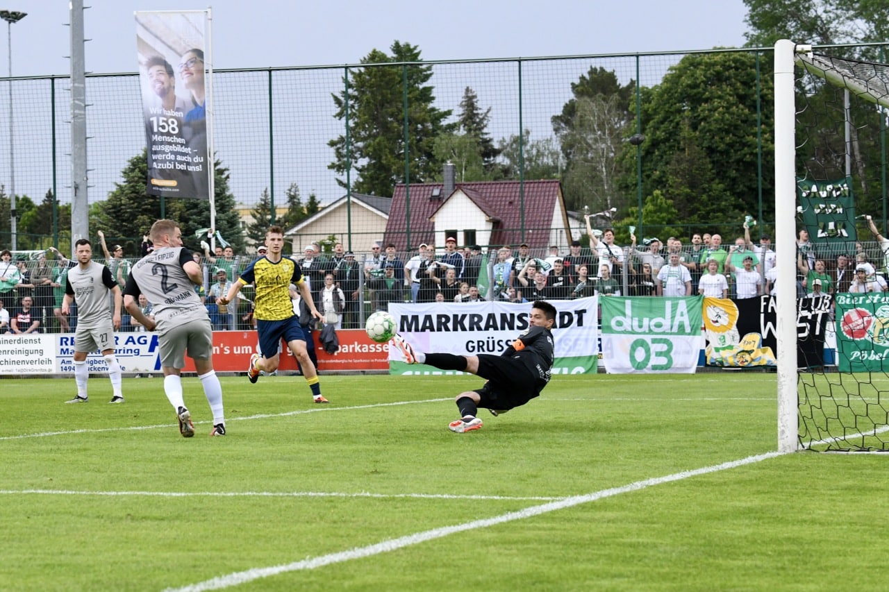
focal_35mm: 98
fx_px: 2420
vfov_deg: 14.0
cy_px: 296
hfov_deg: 20.8
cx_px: 444
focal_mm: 98
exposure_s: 1/1600
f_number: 7.1
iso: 2000
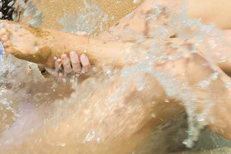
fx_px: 1270
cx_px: 179
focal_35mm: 198
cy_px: 12
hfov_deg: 10.4
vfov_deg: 6.9
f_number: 16
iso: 125
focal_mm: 56
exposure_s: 1/125
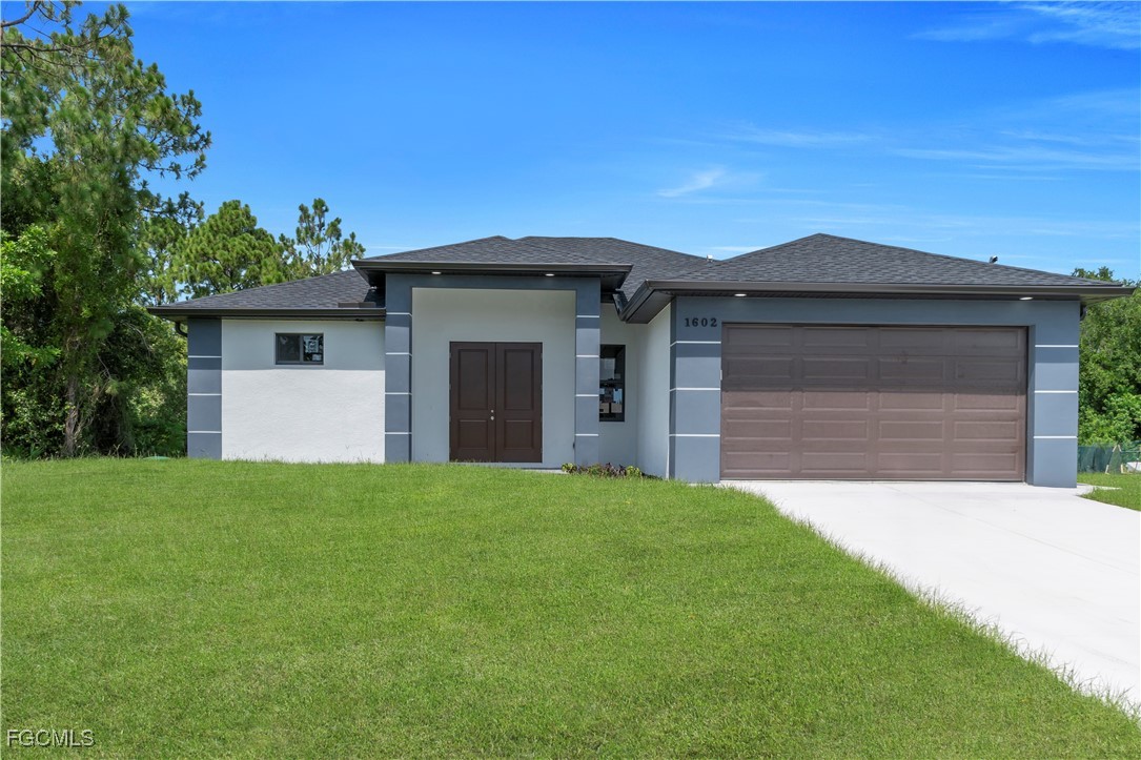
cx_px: 570
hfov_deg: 61.9
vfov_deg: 43.6
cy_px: 380
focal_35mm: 30
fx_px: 951
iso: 100
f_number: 8
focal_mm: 20
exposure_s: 1/320
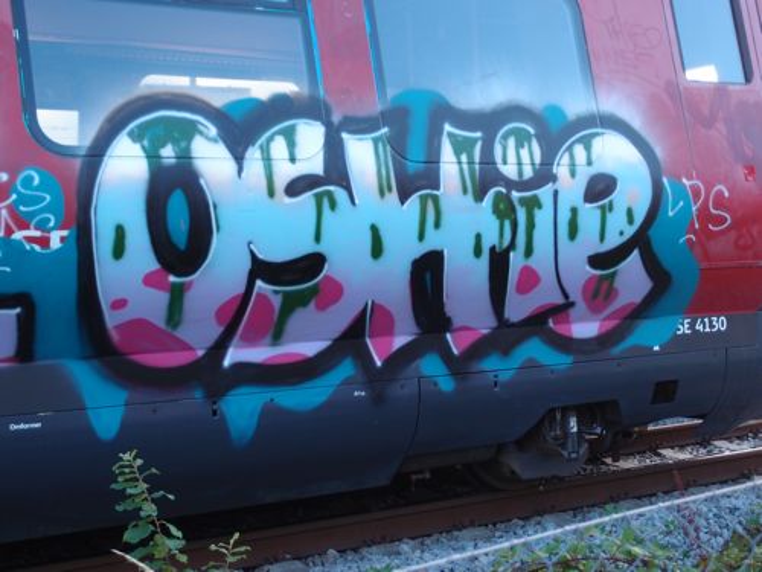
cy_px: 286
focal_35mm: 55
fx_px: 1211
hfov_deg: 34.9
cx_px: 381
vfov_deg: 26.6
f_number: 2.1
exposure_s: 1/125
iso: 100
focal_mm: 11.84
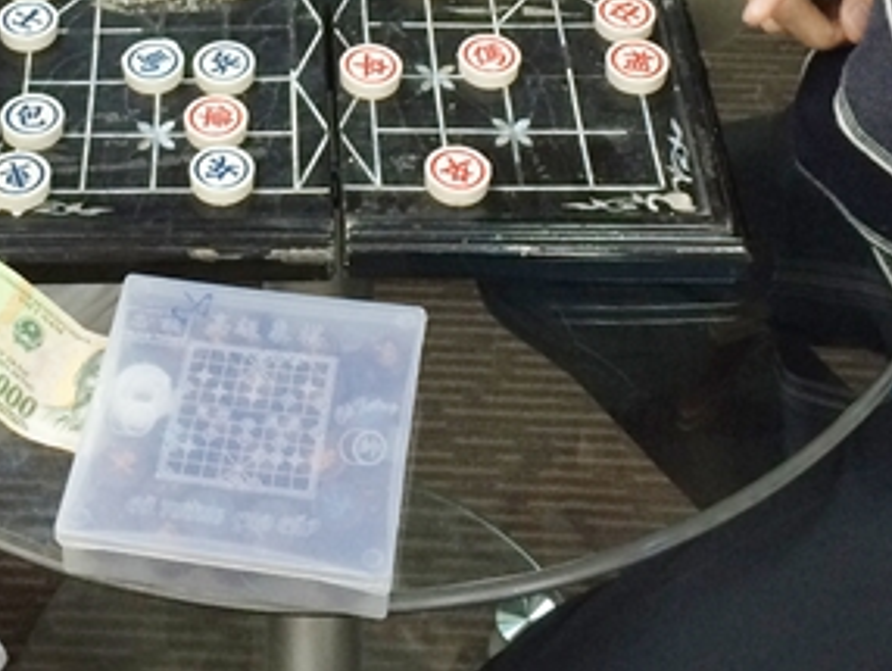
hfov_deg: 23.9
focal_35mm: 81
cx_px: 268
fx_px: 2089
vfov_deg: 17.3
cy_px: -165
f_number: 2.2
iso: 160
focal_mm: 4.15
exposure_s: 1/33
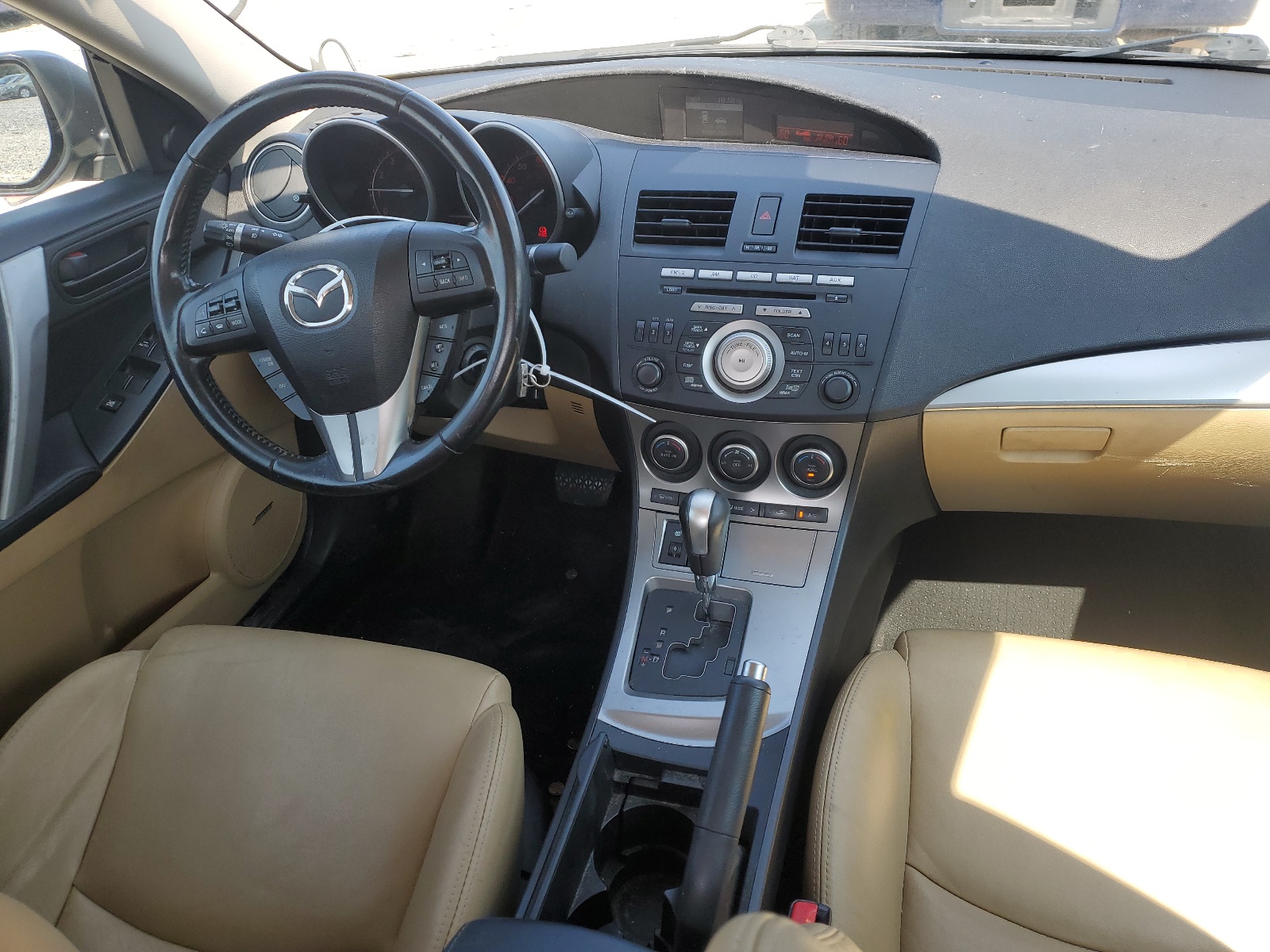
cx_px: 635
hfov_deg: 67.3
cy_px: 476
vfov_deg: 53.1
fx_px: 954
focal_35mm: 26
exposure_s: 1/435
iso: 50
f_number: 1.5
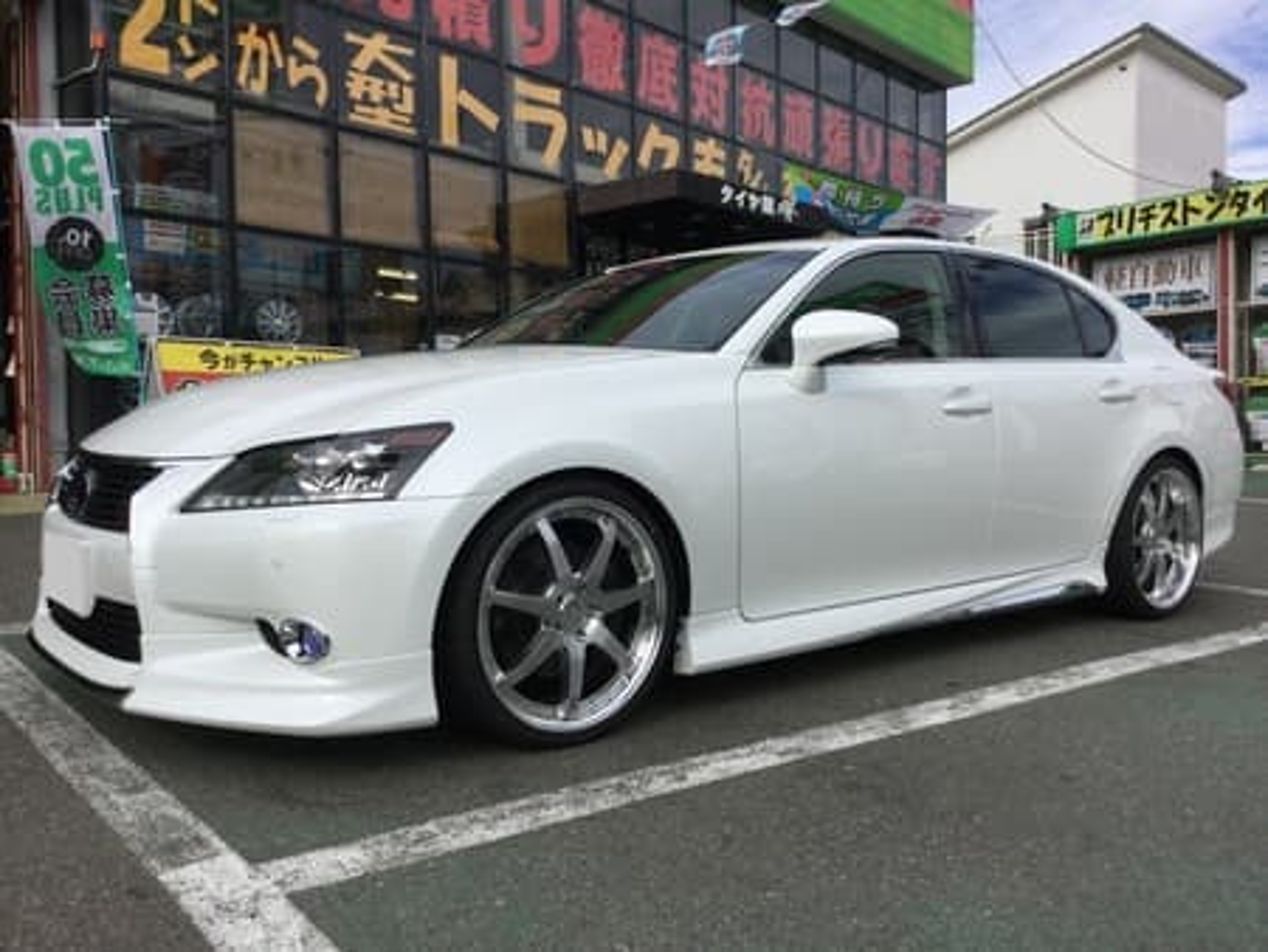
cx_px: 634
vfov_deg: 45.5
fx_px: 1136
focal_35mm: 31
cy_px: 476
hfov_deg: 58.3
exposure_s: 1/1359
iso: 25
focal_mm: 3.3
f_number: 2.4
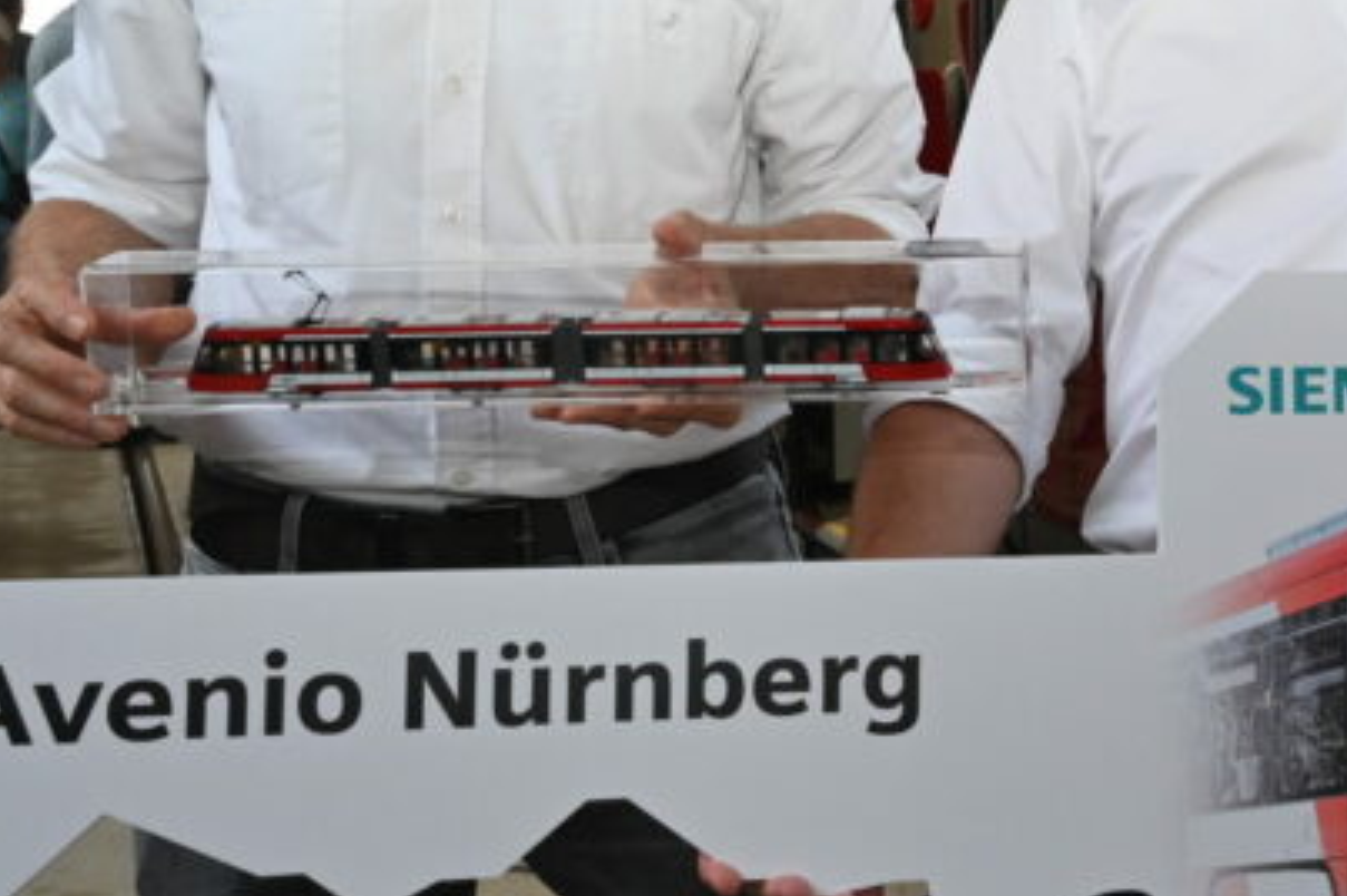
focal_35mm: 61
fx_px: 2280
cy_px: 244
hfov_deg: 30.4
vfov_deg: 22.1
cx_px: 1370
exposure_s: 1/125
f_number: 8
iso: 1250
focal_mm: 24
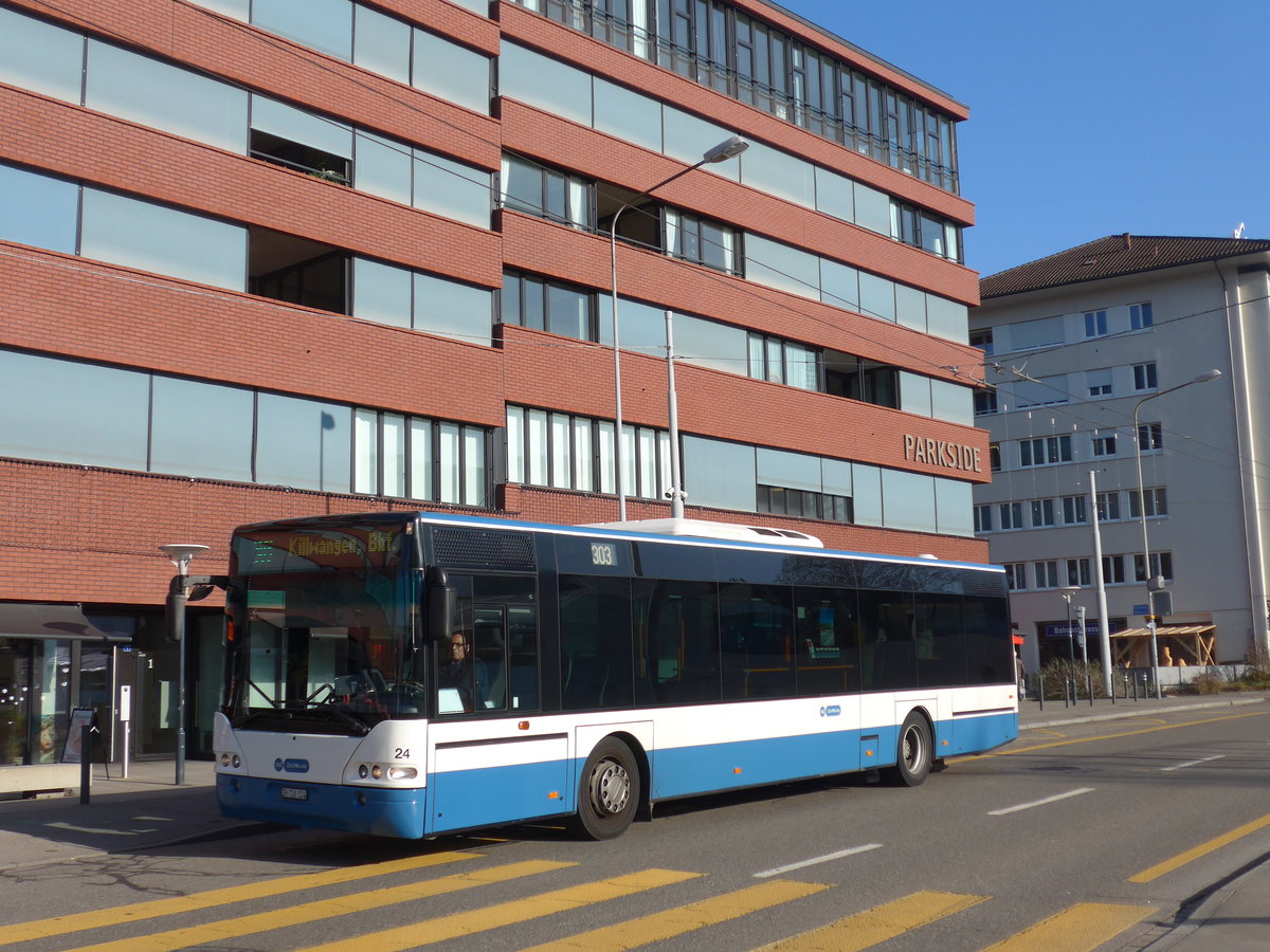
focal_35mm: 41
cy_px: 476
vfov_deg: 35.1
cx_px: 635
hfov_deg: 45.8
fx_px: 1504
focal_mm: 8.4
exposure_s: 1/1600
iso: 80
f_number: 2.8
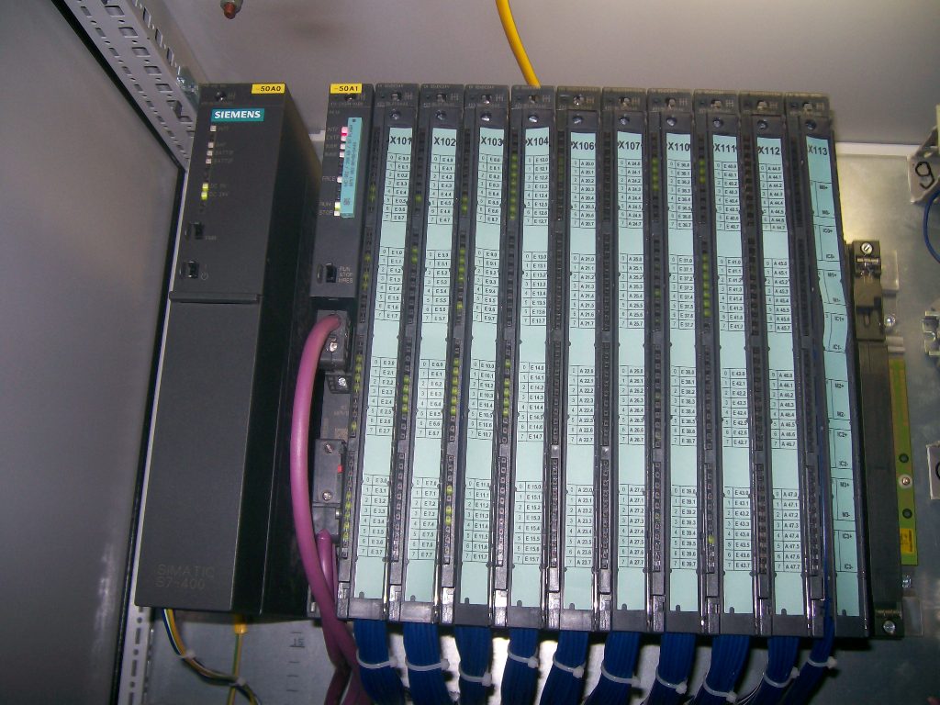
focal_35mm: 35
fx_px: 950
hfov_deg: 52.6
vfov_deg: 40.7
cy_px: 352
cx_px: 470
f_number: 2.8
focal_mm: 5.8
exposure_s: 1/64
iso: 80
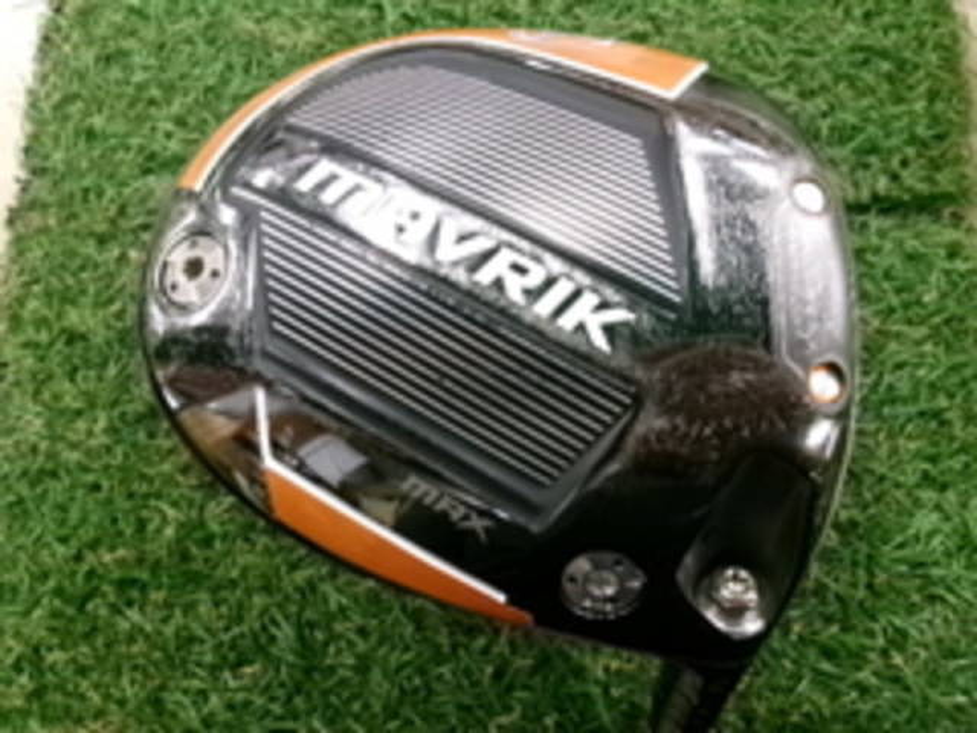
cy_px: 366
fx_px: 790
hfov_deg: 63.4
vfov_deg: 49.7
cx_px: 488
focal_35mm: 28
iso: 800
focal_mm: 5.1
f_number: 3.9
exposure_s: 1/40
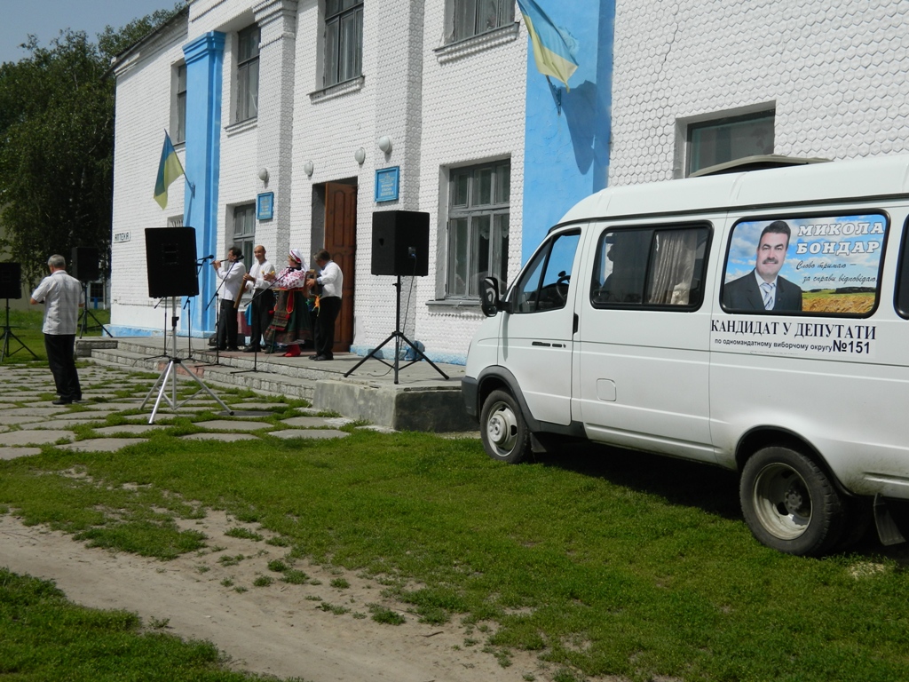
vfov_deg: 35.1
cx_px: 454
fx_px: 1077
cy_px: 341
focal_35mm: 41
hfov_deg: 45.8
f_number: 9.8
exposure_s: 1/250
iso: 80
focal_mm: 7.3
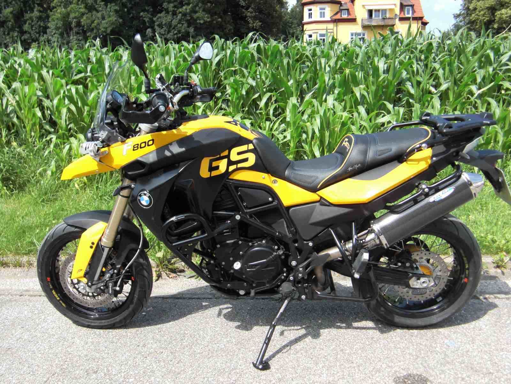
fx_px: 487
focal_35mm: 33
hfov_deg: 55.4
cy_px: 192
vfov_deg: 42.9
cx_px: 256
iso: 50
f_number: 2.7
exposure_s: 1/640
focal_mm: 5.8
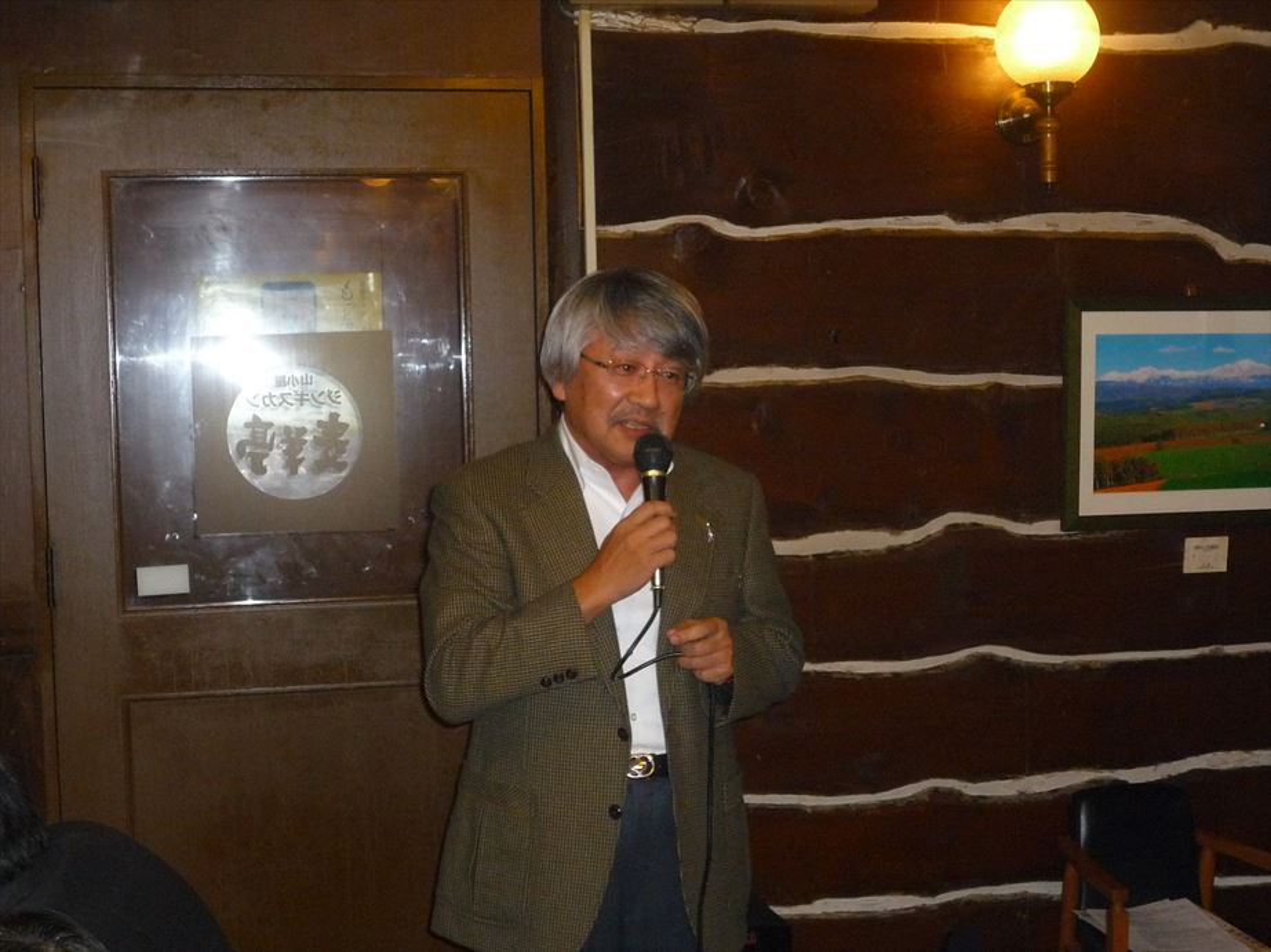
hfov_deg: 36.2
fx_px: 1946
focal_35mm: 53
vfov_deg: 27.5
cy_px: 476
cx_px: 636
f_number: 4.3
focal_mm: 7.8
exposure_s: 1/40
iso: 400
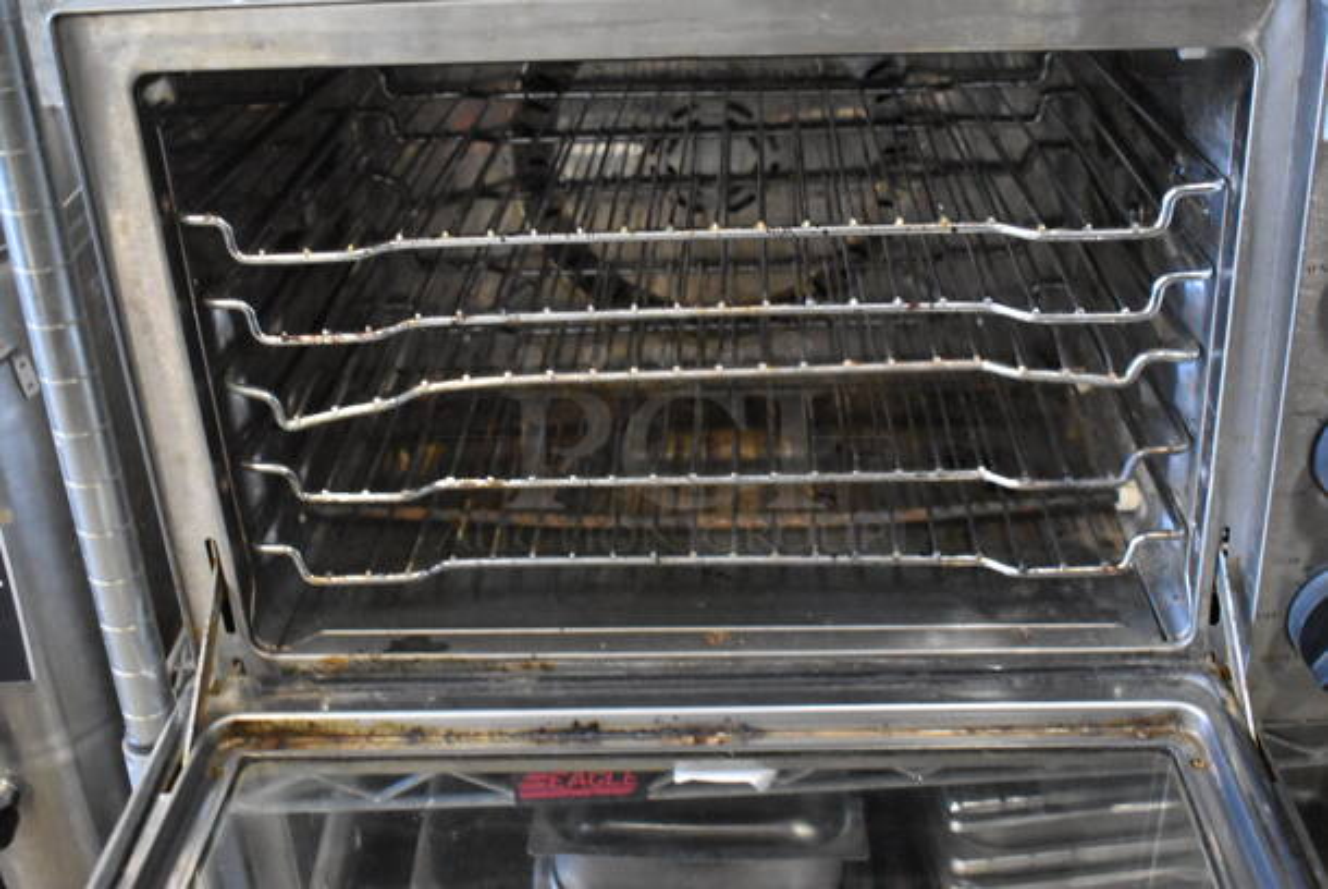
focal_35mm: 42
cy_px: 444
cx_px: 664
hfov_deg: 46.4
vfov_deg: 32.0
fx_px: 1551
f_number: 4.2
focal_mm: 28
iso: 10000
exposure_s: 1/125
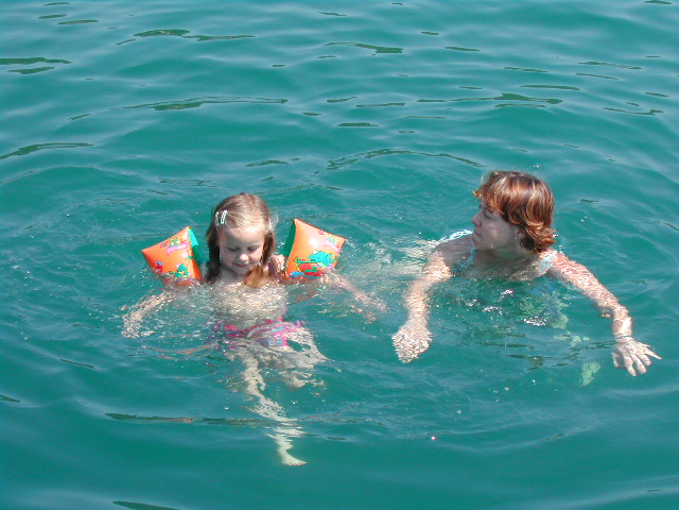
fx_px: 2236
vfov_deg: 13.0
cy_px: 255
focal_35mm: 114
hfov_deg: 17.3
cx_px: 340
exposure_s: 1/319
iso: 100
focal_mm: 24
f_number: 4.9
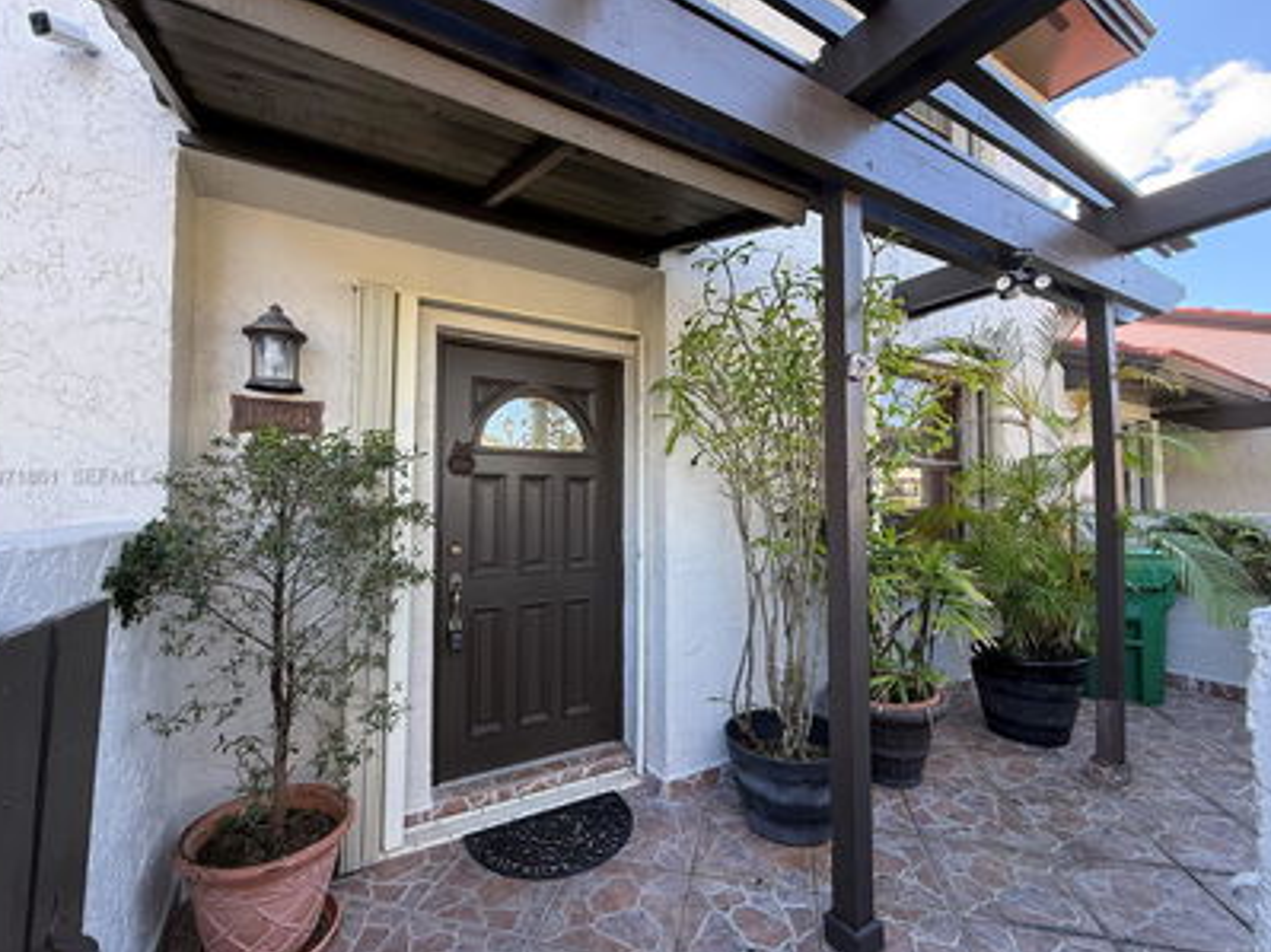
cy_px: 478
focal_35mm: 15
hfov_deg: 98.2
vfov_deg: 81.7
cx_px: 632
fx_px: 551
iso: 50
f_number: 2.2
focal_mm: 2.22
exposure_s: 1/99
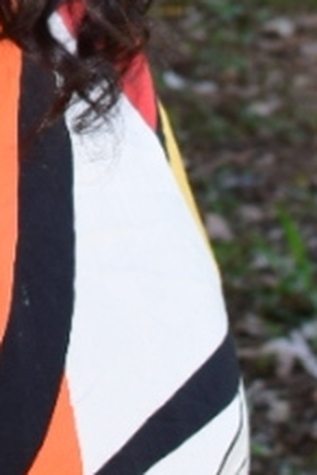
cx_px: -360
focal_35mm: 389
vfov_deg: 5.1
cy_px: -709
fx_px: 5134
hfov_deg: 3.5
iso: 100
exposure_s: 1/50
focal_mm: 35
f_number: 5.6
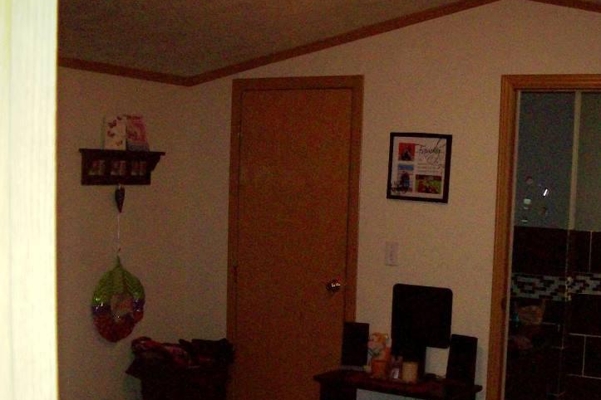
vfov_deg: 25.2
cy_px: 299
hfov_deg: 37.0
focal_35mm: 53
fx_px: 885
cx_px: 412
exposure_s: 1/64
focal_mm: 6
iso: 140
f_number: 2.7
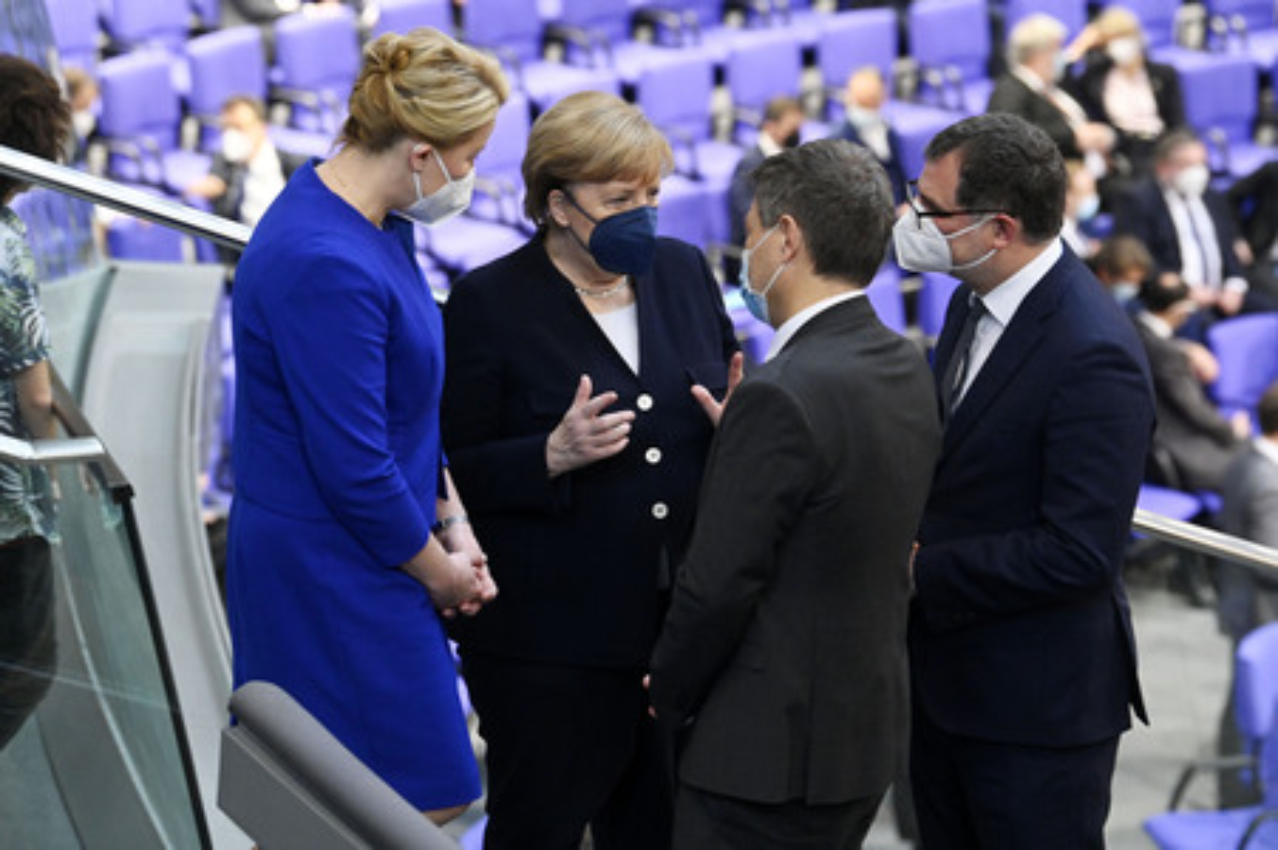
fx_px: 5676
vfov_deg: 8.6
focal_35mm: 160
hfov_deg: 12.8
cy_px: 425
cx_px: 639
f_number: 5
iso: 6400
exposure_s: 1/100
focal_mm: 160
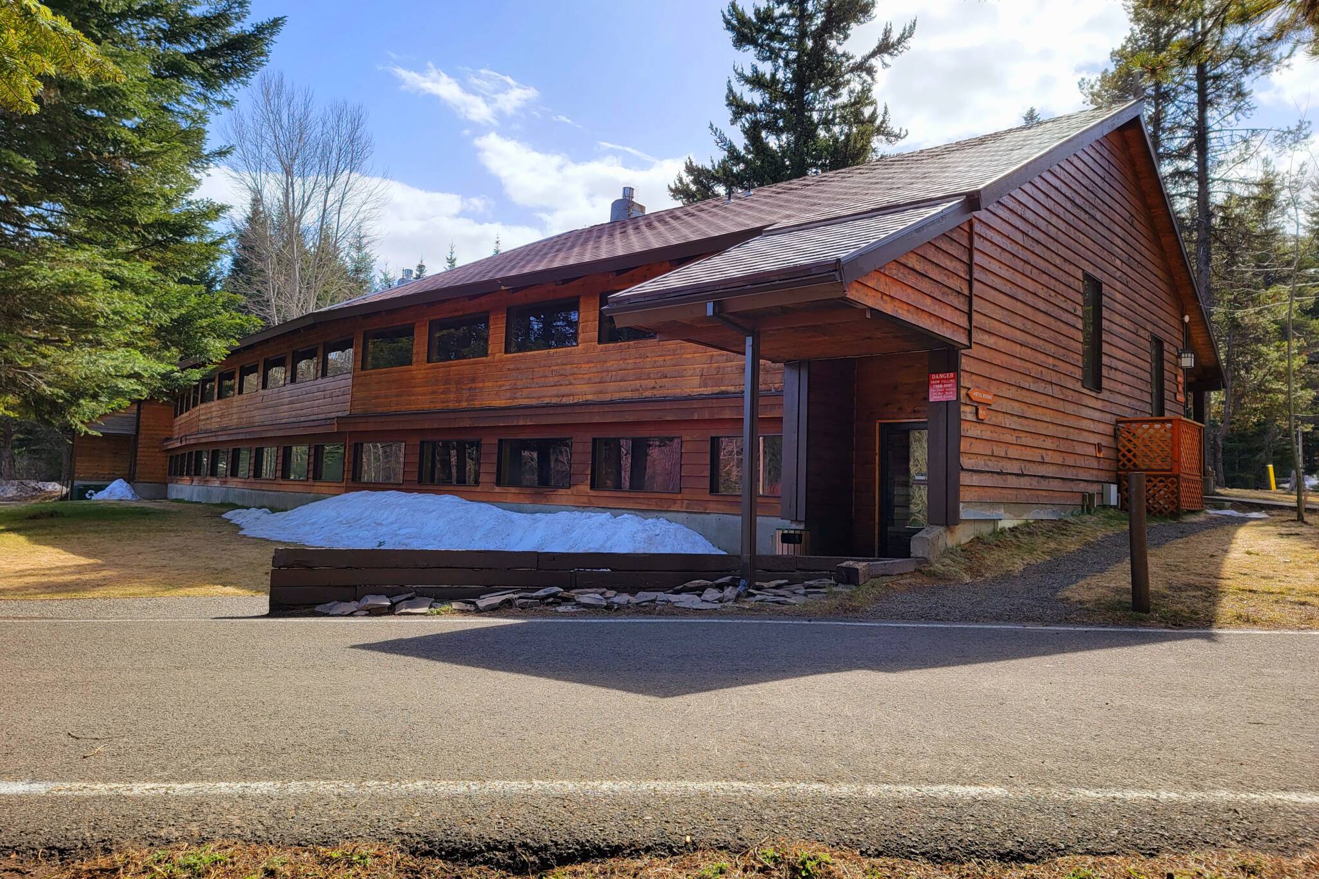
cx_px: 659
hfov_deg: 71.5
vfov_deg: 51.2
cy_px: 413
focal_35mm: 25
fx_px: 916
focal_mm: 6.7
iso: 16
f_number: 1.8
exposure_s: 1/435
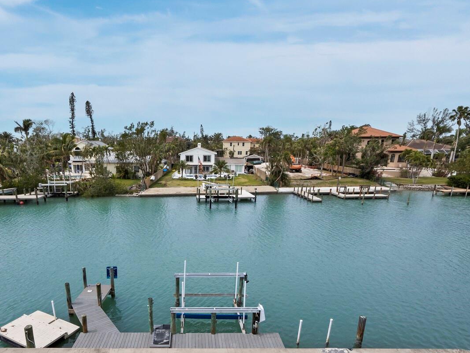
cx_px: 190
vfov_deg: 61.7
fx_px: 285
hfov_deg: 78.1
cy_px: 239
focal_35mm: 21
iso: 400
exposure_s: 1/640
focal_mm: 7
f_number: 11
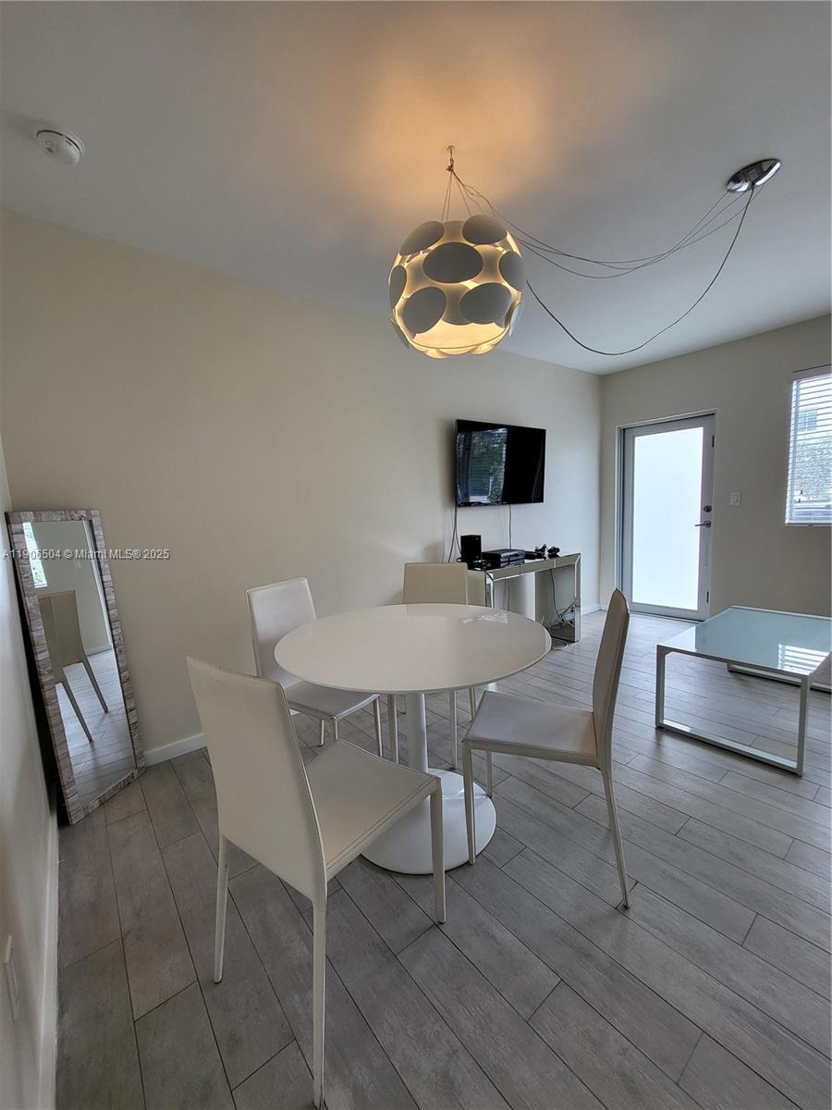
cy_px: 555
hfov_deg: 89.9
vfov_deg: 106.2
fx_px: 417
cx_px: 416
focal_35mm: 13
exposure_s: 1/60
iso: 50
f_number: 2.2
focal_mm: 1.74
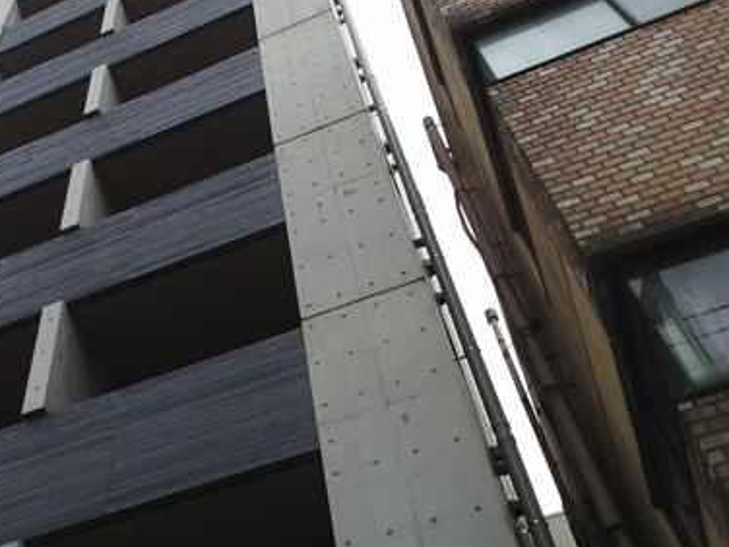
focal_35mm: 46
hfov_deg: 39.8
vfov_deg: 31.5
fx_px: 969
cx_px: 157
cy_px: 287
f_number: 2.4
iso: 73
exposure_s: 1/1000
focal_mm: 2.87
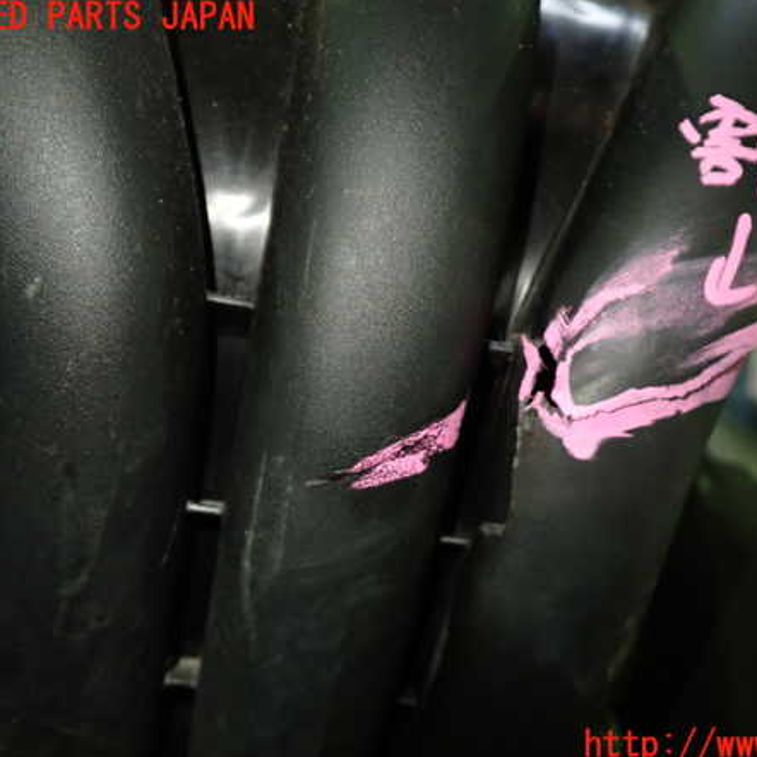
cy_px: 382
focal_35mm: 36
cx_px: 457
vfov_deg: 46.0
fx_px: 891
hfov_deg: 45.8
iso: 400
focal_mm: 5.4
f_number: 2.3
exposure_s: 1/30
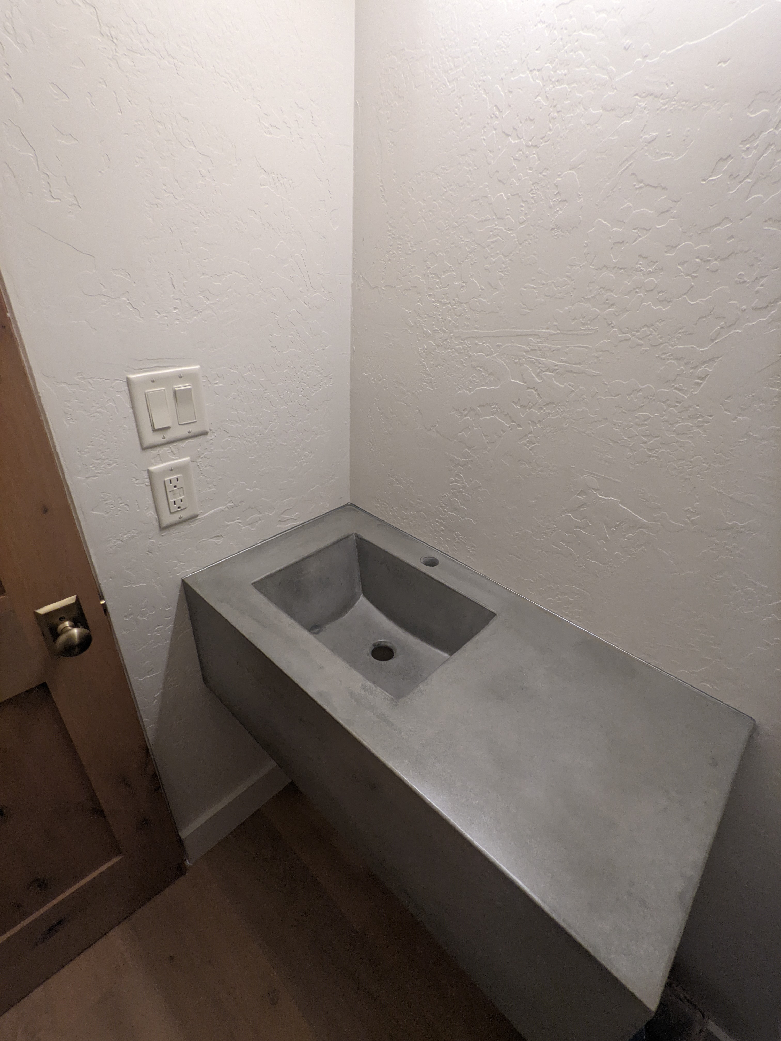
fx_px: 481
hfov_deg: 78.1
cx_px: 390
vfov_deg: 94.5
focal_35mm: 16
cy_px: 520
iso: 210
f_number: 2.2
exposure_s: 1/23.8
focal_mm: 2.22
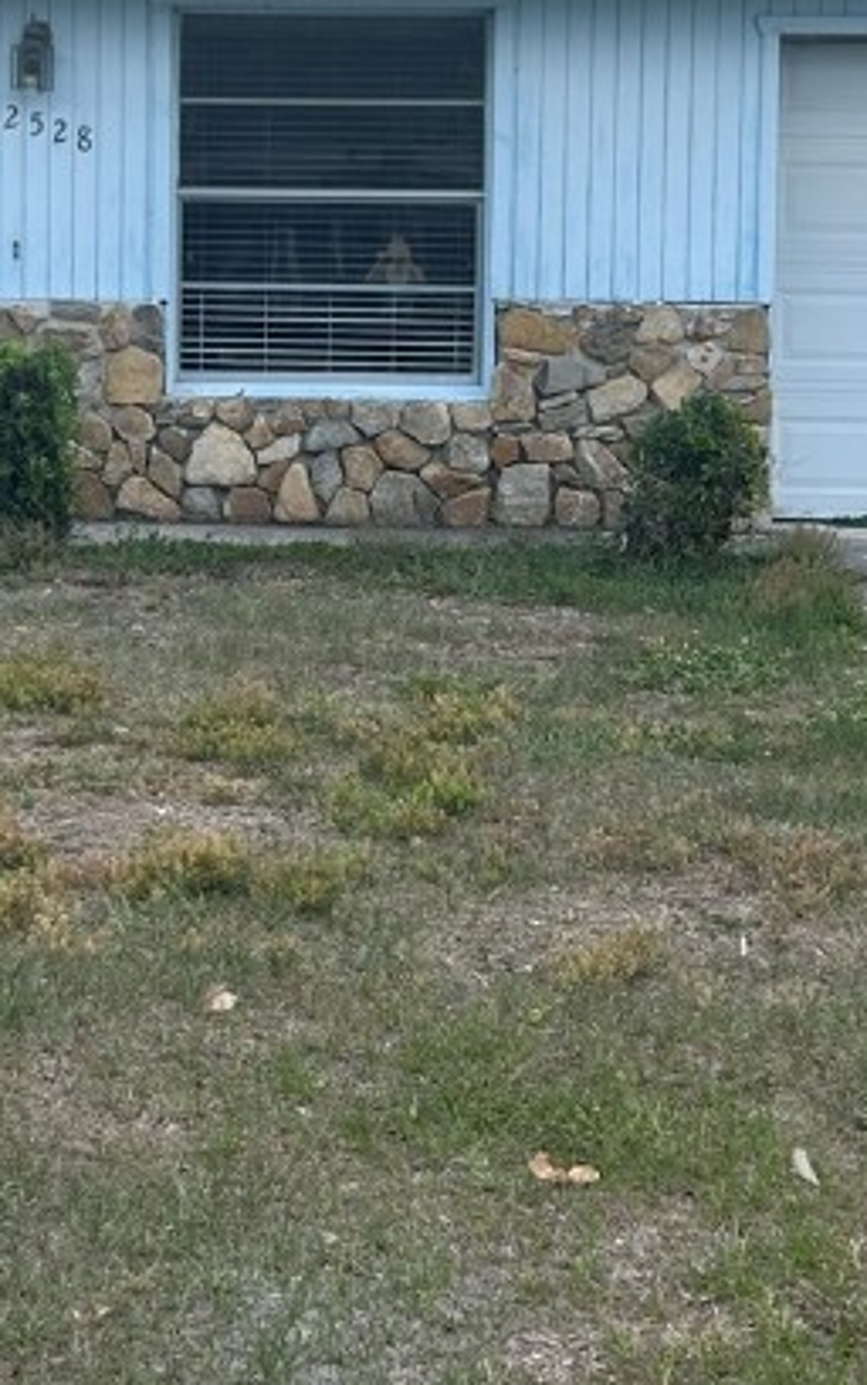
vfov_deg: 29.1
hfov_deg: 18.8
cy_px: 284
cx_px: 305
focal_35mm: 69
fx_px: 2606
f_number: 1.5
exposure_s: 1/2762
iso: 50
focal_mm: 5.7
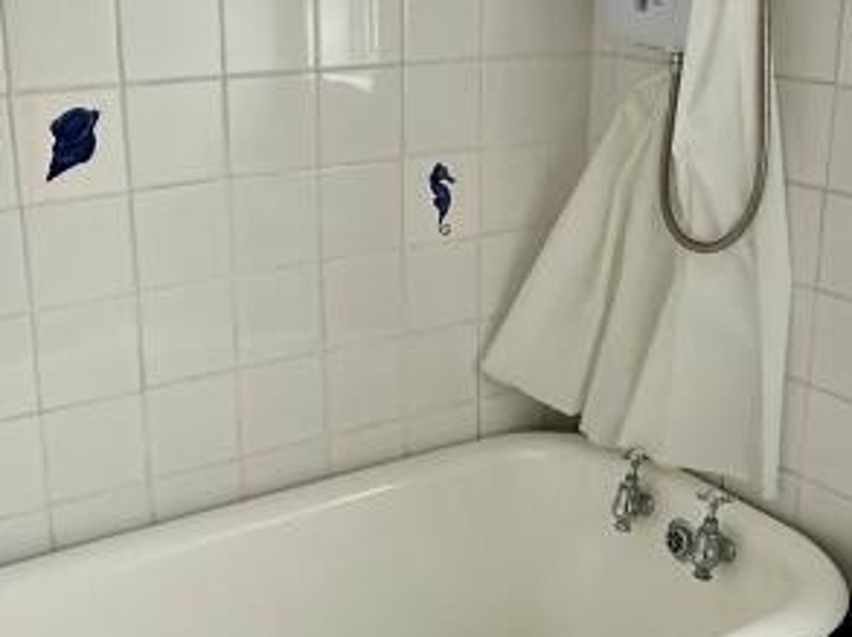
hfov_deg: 38.9
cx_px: 439
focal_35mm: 49
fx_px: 1205
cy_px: 233
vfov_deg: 29.5
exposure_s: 1/99
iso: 250
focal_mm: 2.22
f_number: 2.2
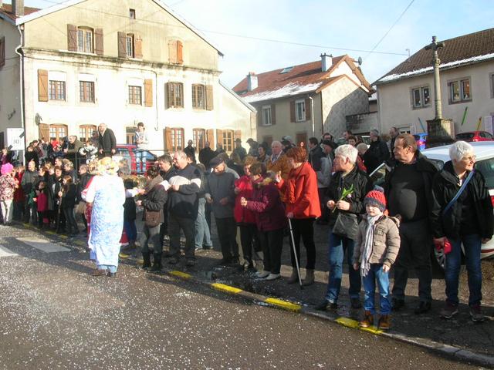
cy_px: 185
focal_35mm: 35
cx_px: 247
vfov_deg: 40.7
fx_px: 499
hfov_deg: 52.6
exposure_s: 1/146
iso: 50
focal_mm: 5.8
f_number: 5.6
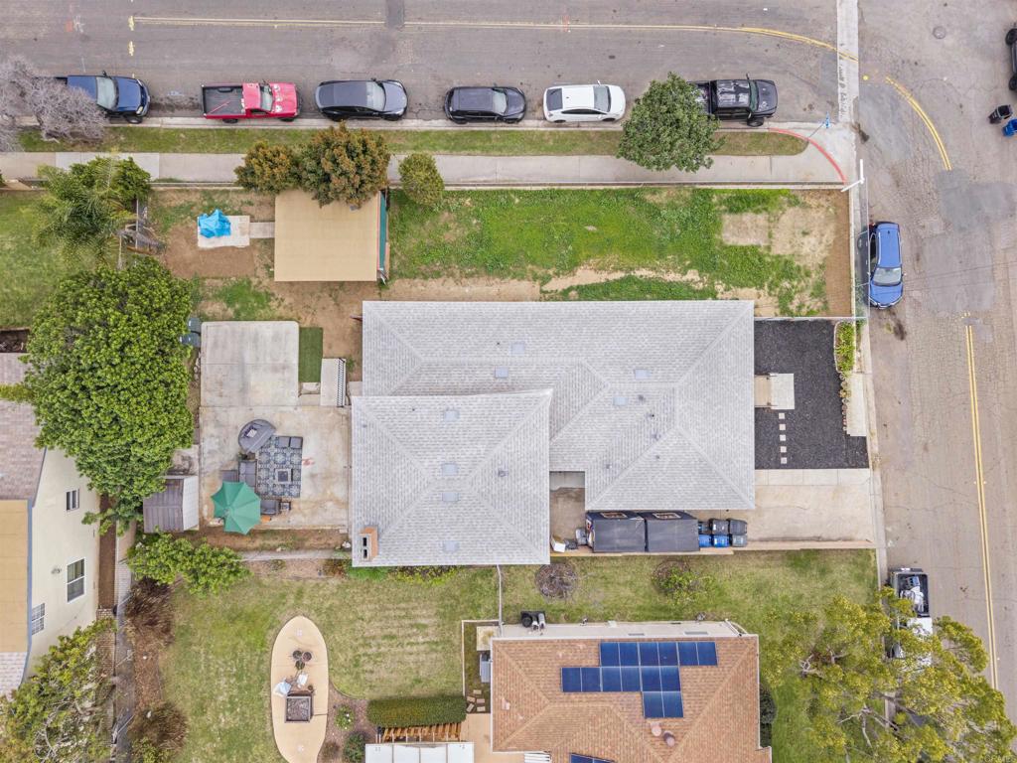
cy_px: 382
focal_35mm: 24
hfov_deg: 71.6
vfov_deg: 56.8
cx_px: 508
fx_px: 705
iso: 330
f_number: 1.8
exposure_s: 1/15
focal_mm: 8.67
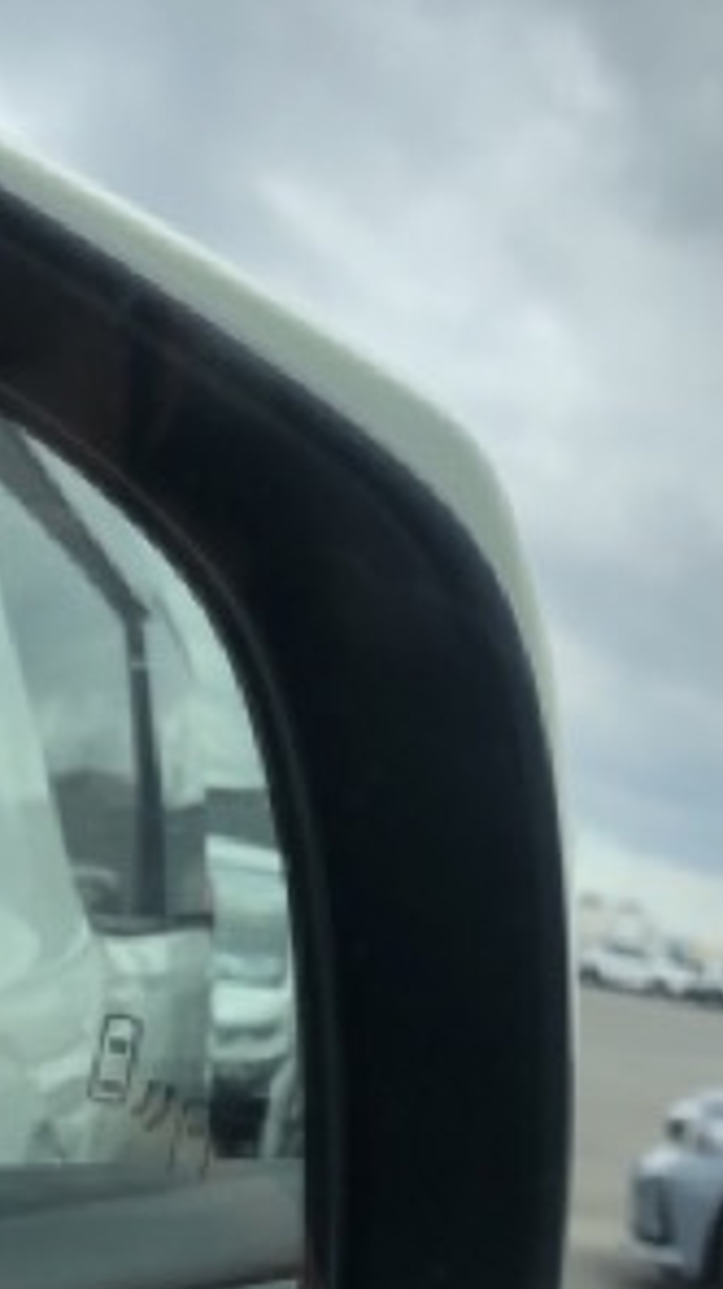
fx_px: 2255
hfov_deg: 18.2
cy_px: 1097
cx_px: 270
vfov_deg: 30.8
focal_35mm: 66
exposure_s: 1/533
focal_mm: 3.99
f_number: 1.8
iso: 20
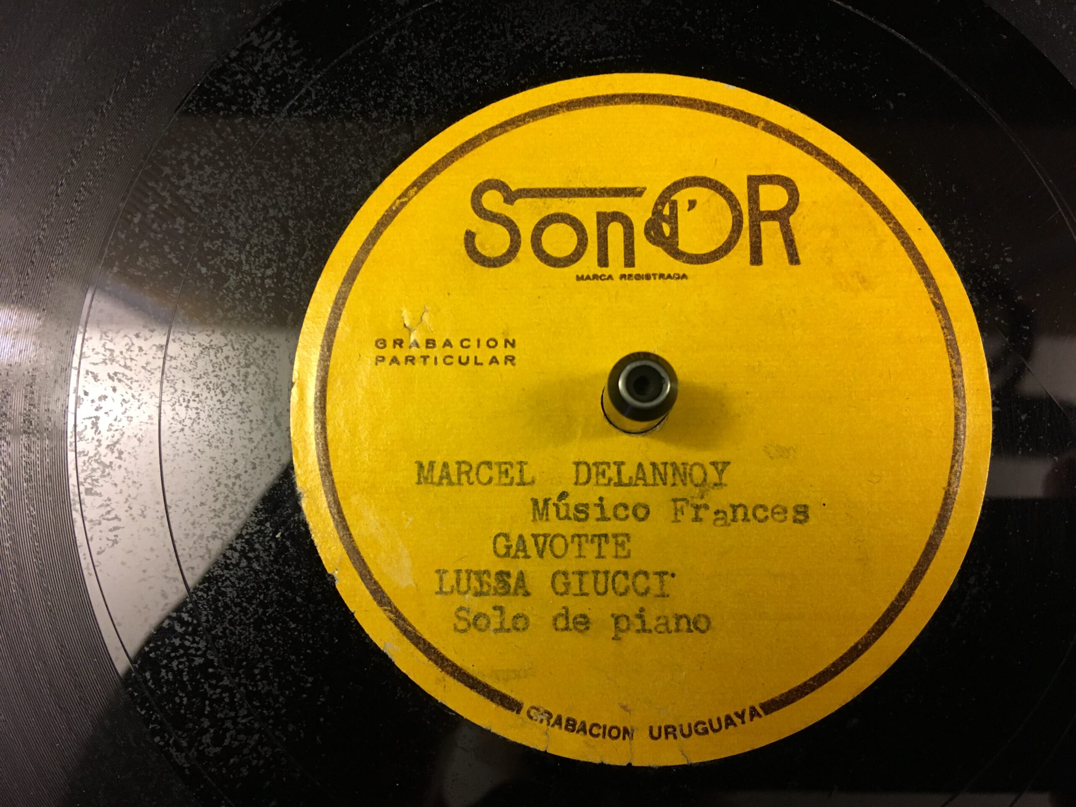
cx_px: 538
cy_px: 404
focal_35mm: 29
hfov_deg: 61.7
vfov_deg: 48.2
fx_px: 901
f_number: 2.2
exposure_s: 1/33
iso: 160
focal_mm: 4.15
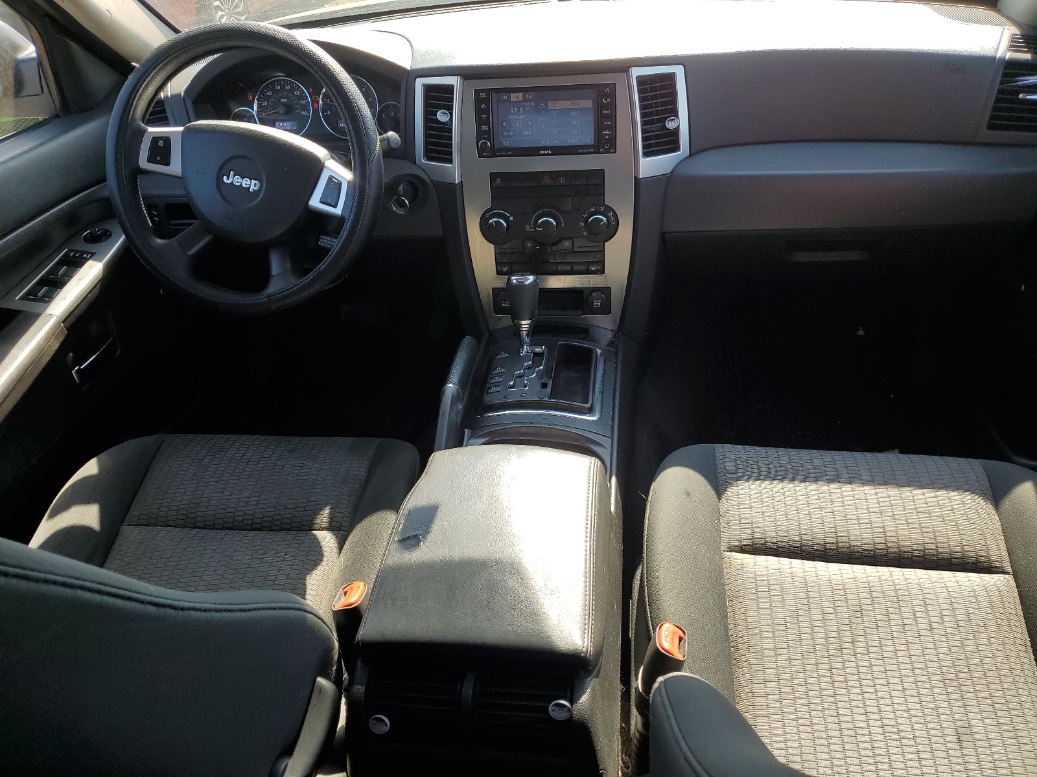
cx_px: 518
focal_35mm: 26
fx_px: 779
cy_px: 388
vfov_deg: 53.1
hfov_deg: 67.3
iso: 50
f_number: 1.5
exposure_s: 1/526
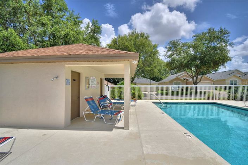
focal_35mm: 16
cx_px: 124
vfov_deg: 73.7
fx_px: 110
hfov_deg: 96.8
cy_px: 82
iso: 100
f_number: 4.8
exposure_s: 1/2000
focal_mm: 11
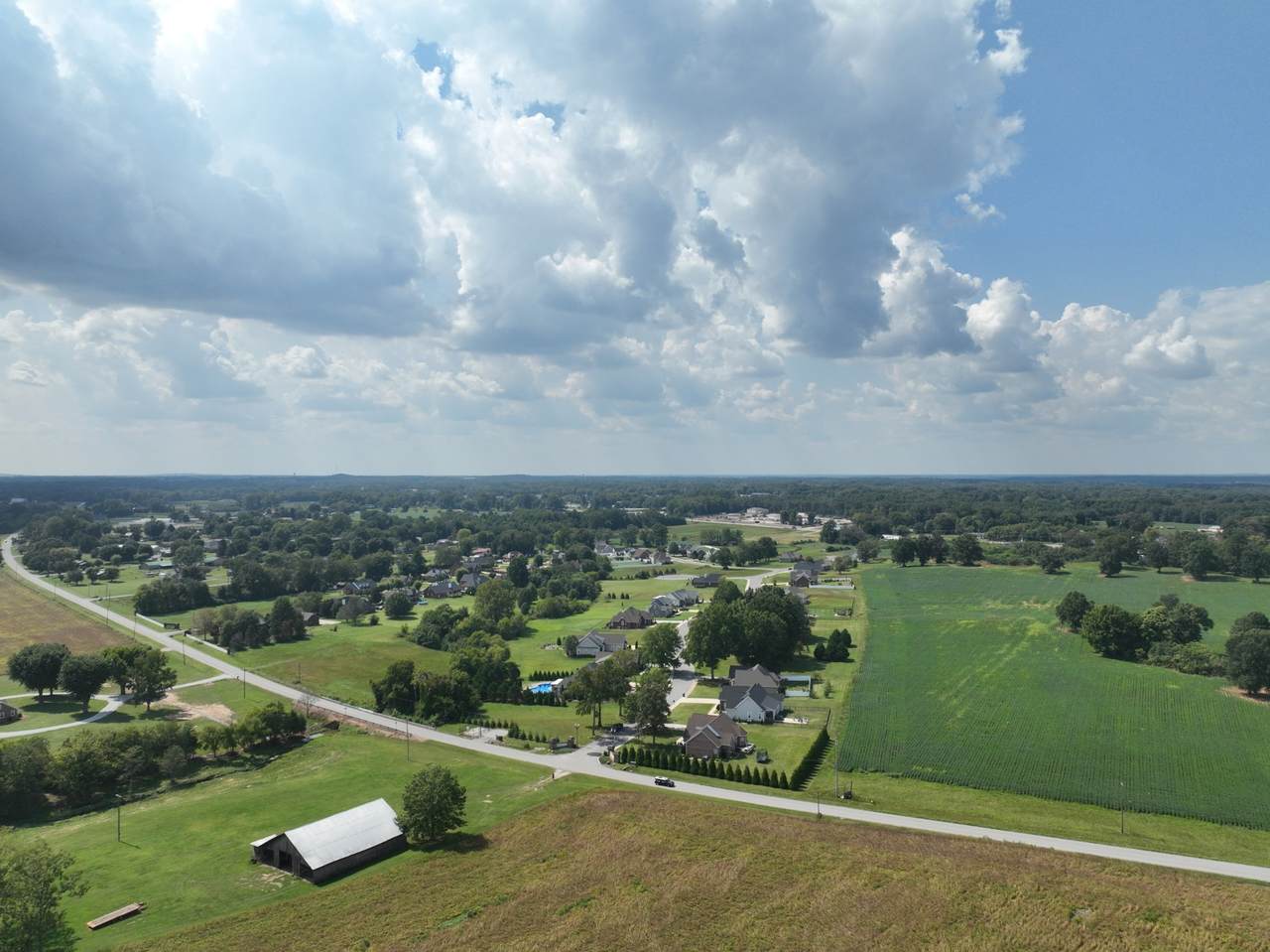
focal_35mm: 24
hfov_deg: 71.6
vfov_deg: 56.8
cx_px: 635
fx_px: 880
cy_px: 476
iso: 140
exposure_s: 1/3200
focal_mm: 12.29
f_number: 2.8
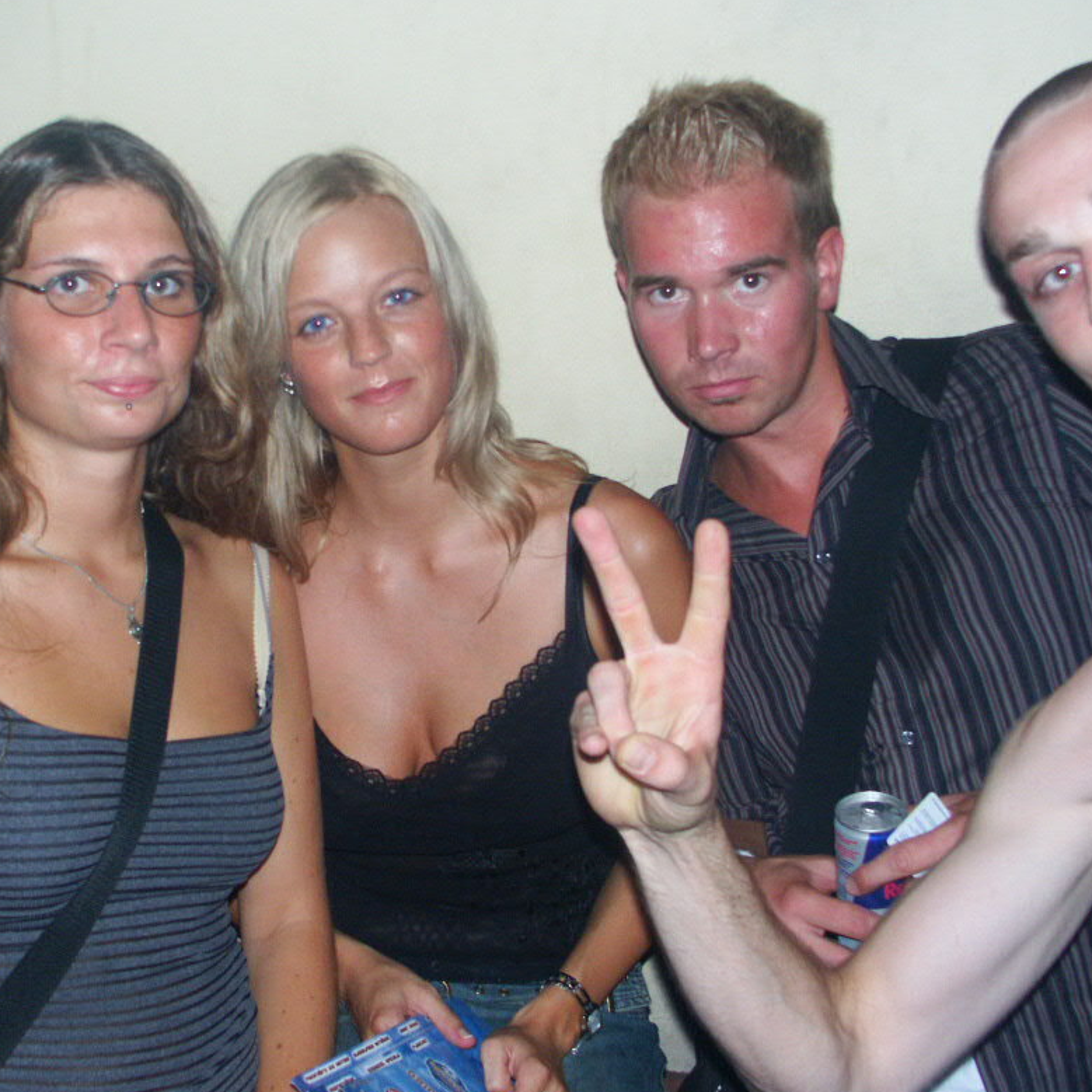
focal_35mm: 45
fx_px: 1606
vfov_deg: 37.5
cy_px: 530
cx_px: 336
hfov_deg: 37.0
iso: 200
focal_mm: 8.19
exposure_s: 1/45
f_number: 2.8
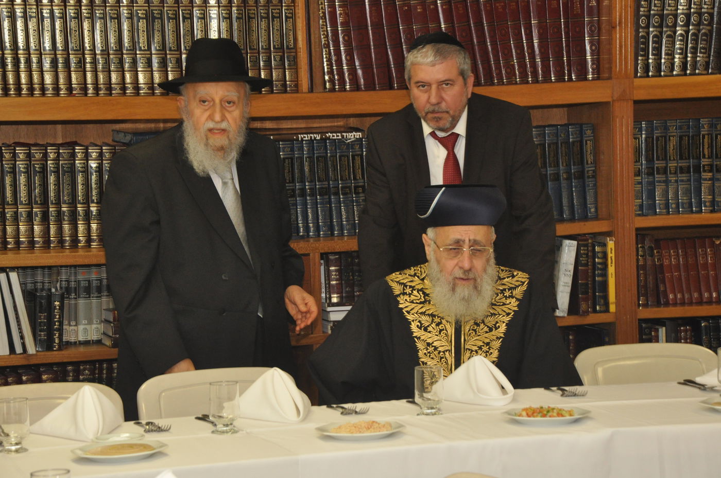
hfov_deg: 18.2
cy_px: 239
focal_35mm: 112
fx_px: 2250
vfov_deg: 12.1
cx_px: 360
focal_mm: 75
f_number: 7.1
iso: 1250
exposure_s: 1/60
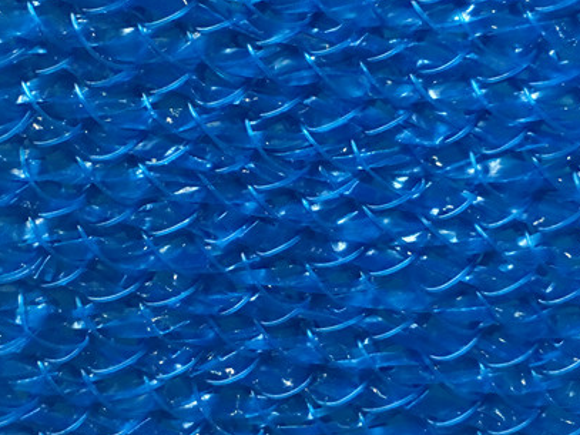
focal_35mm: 57
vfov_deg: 25.6
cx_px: 269
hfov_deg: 33.8
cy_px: 195
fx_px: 955
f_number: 2.2
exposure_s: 1/10
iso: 100
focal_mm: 4.15
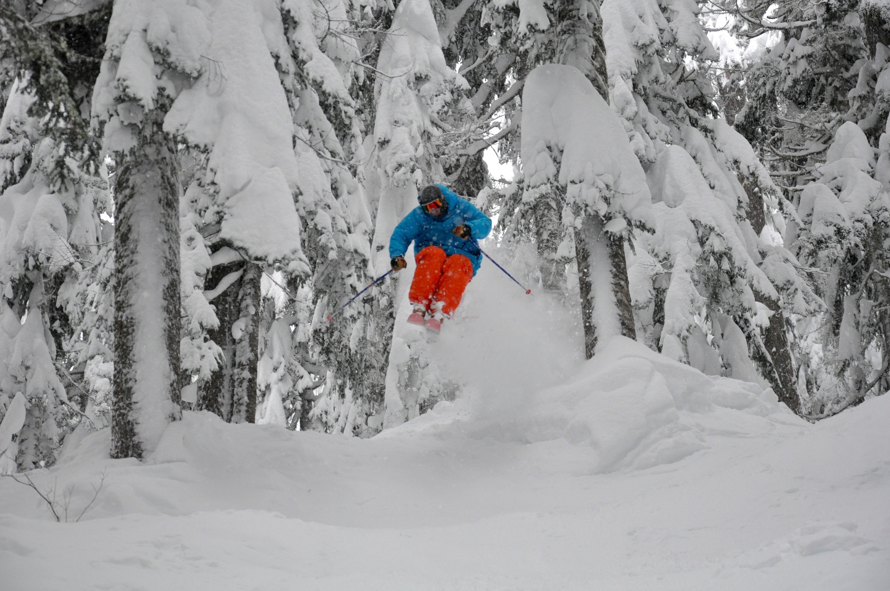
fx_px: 2593
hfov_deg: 19.5
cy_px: 296
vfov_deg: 13.0
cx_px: 445
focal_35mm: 105
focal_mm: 70
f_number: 7.1
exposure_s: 1/800
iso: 800
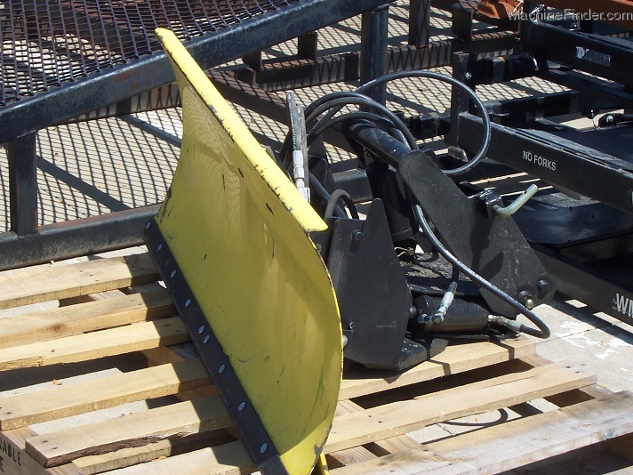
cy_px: 238
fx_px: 2030
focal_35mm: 111
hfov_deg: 17.7
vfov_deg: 13.3
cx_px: 316
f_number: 9.5
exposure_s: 1/180
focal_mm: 16.8
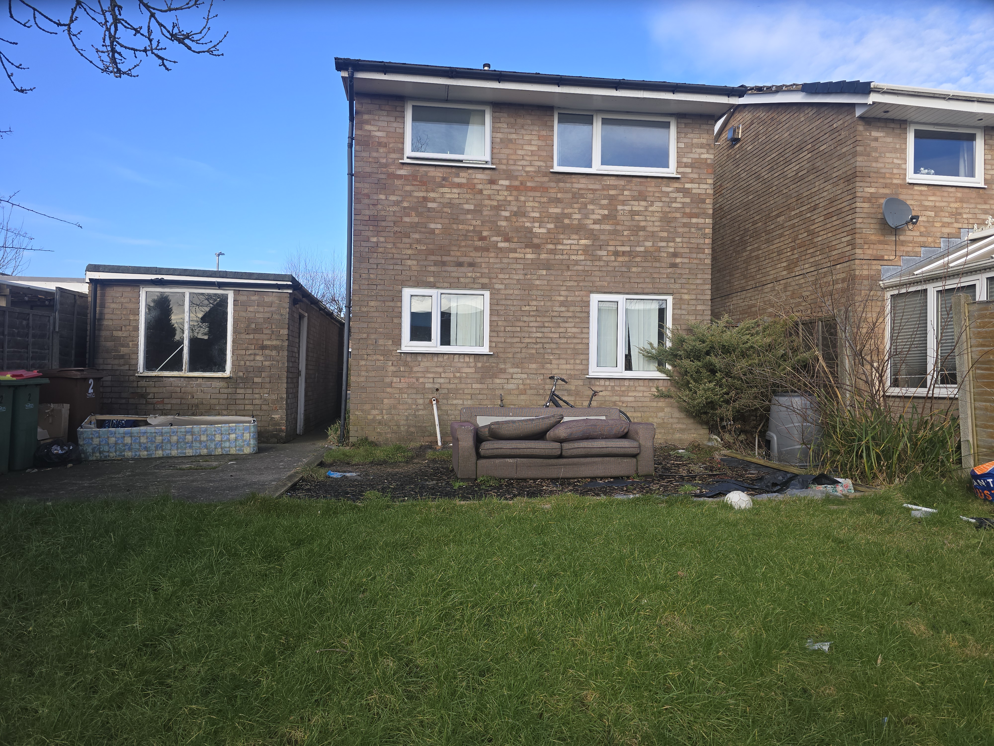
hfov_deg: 73.9
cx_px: 497
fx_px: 660
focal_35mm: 23
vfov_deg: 58.9
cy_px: 373
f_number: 1.7
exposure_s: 1/216
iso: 12
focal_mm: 6.3
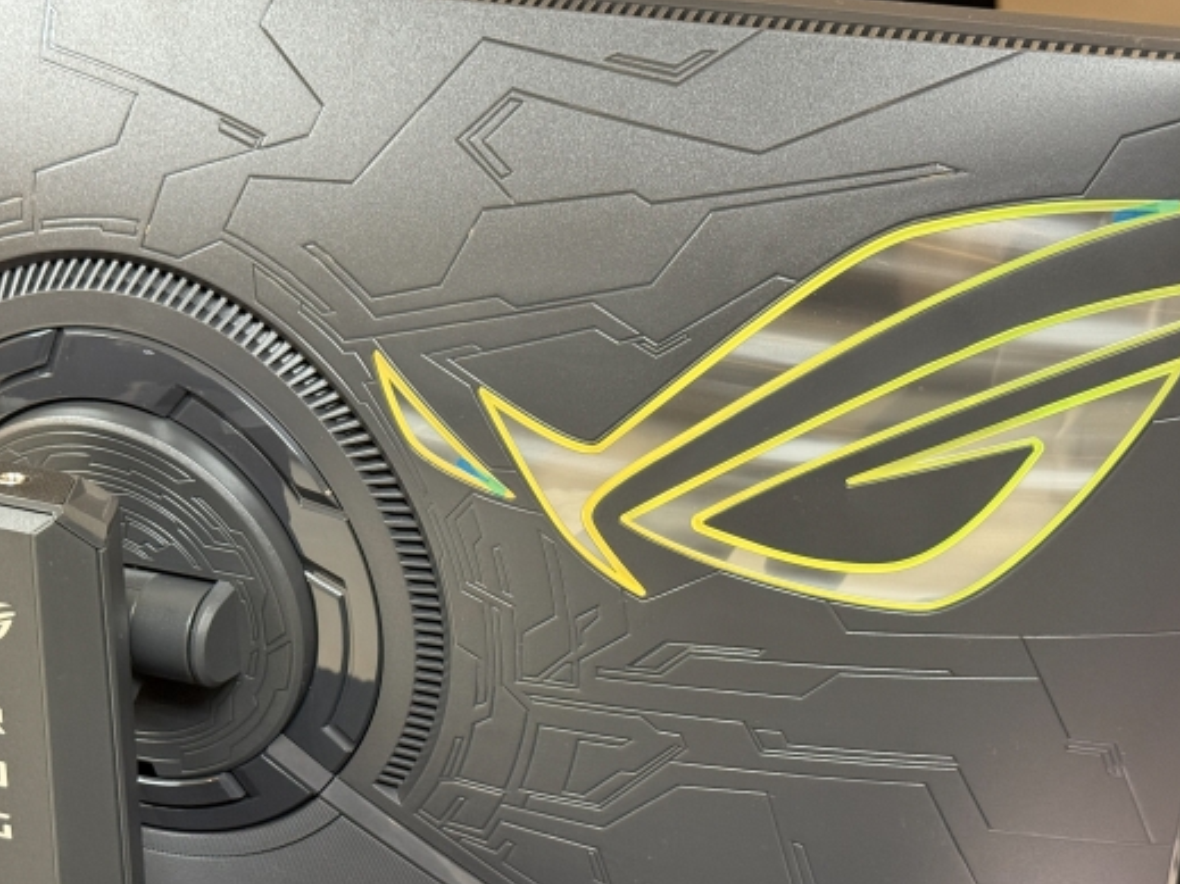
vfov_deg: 23.6
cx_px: 502
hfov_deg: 31.2
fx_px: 2113
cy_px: 562
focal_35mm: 62
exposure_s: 1/40
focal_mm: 6.76
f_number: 1.78
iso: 320
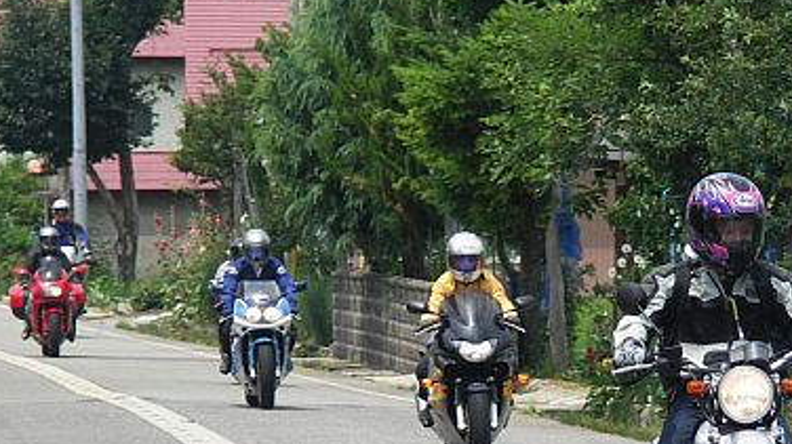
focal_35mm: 371
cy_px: 341
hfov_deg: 5.8
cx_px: 560
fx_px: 7787
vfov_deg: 3.3
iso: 50
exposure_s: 1/320
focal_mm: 50.8
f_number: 4.5
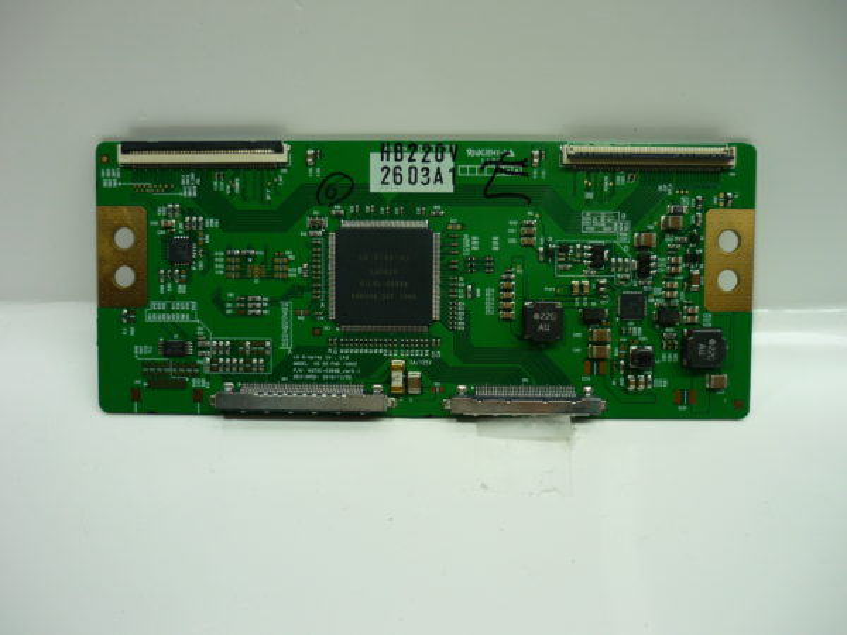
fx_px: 807
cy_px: 318
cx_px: 424
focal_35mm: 33
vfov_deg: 42.9
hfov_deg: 55.4
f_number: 2.8
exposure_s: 1/50
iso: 100
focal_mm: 5.5
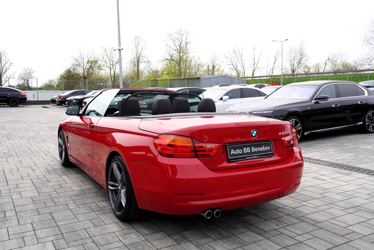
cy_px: 125
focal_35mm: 32
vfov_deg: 41.1
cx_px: 187
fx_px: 332
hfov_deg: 58.7
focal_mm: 32
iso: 100
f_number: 8
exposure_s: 1/125
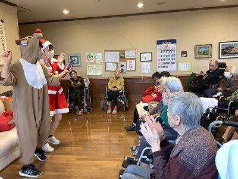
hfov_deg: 58.4
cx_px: 119
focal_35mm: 31
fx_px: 213
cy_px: 90
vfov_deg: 45.4
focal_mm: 3.3
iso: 160
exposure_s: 1/60
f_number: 2.4
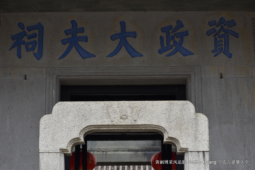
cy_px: 85
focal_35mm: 105
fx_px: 744
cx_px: 128
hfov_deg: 19.4
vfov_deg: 13.1
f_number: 5.6
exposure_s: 1/250
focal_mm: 70
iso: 280
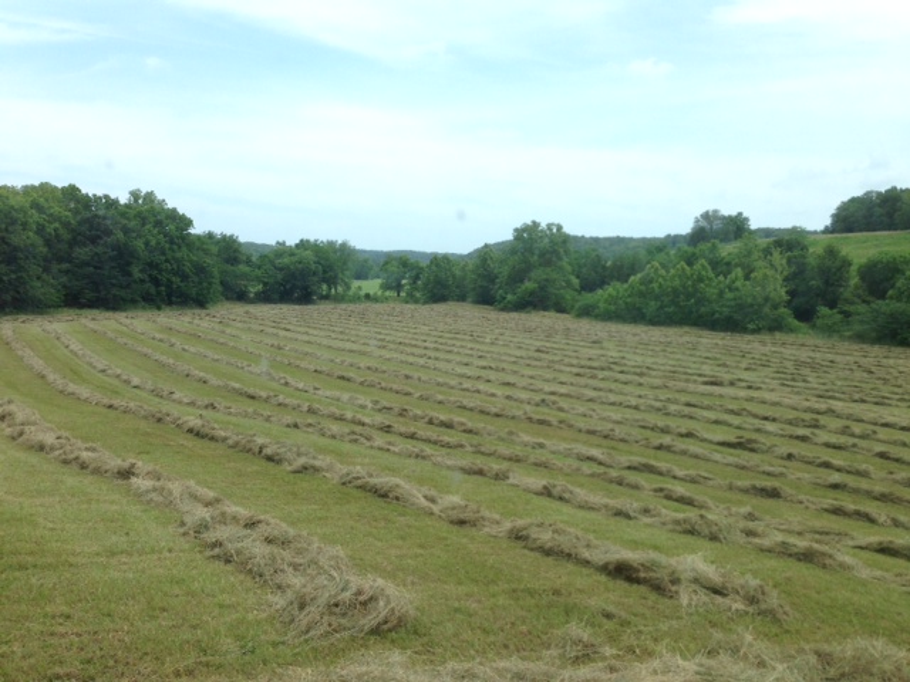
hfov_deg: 55.4
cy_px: 341
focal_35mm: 33
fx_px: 868
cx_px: 455
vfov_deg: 42.9
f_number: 2.4
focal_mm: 4.12
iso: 50
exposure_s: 1/919
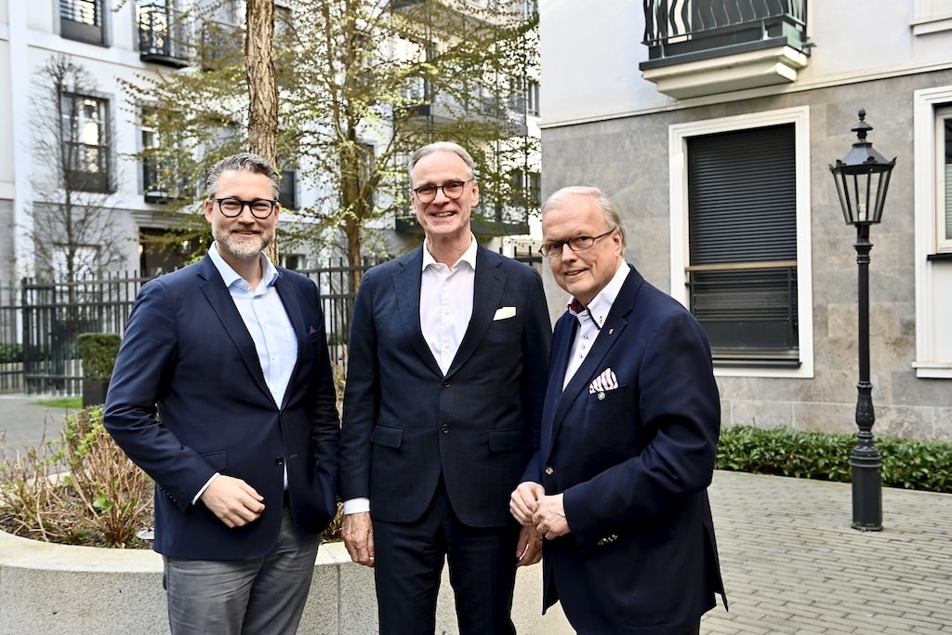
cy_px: 318
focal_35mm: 40
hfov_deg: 48.5
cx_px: 476
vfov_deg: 33.4
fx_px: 1058
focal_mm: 40
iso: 250
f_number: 4.5
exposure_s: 1/100
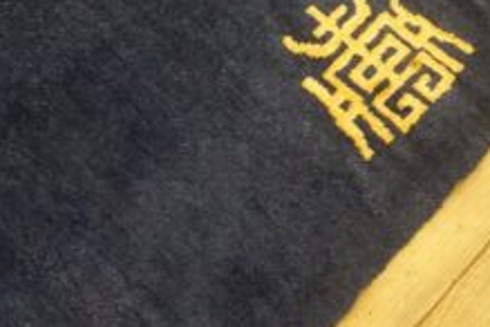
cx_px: 76
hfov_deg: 26.7
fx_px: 1007
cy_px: -113
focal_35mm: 74
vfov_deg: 17.2
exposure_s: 1/60
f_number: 4
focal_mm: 18
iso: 2500
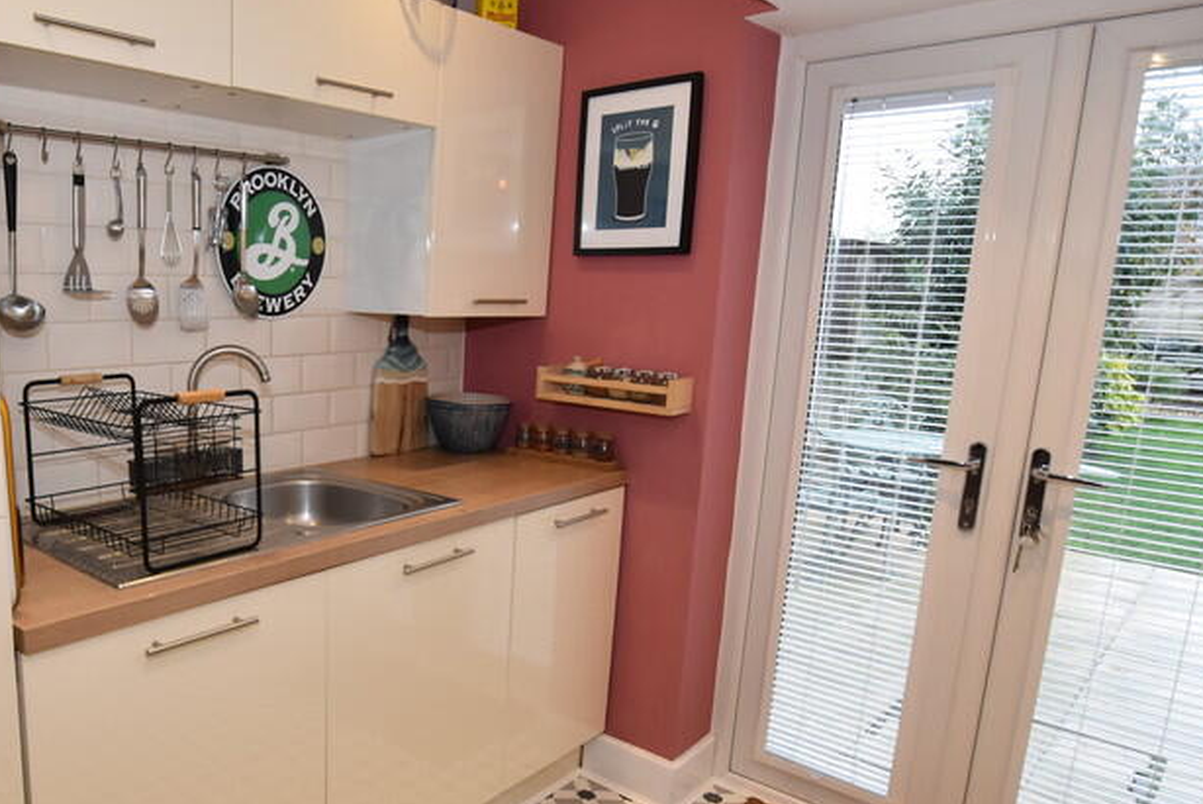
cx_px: 321
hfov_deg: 67.6
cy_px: 458
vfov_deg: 51.2
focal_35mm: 25
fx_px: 836
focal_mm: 10
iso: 800
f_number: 5
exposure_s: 1/100
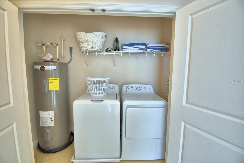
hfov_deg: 100.4
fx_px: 102
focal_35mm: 15
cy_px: 82
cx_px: 122
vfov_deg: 77.3
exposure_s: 1/60
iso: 400
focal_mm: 10
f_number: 4.5
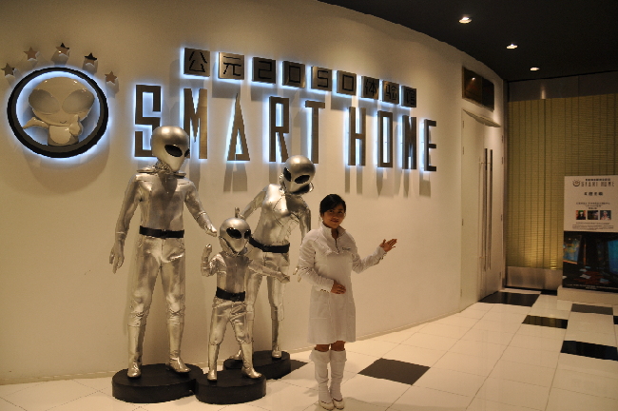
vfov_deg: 47.8
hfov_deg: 67.4
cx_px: 309
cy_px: 206
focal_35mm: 27
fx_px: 463
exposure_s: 1/80
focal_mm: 18
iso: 200
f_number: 4
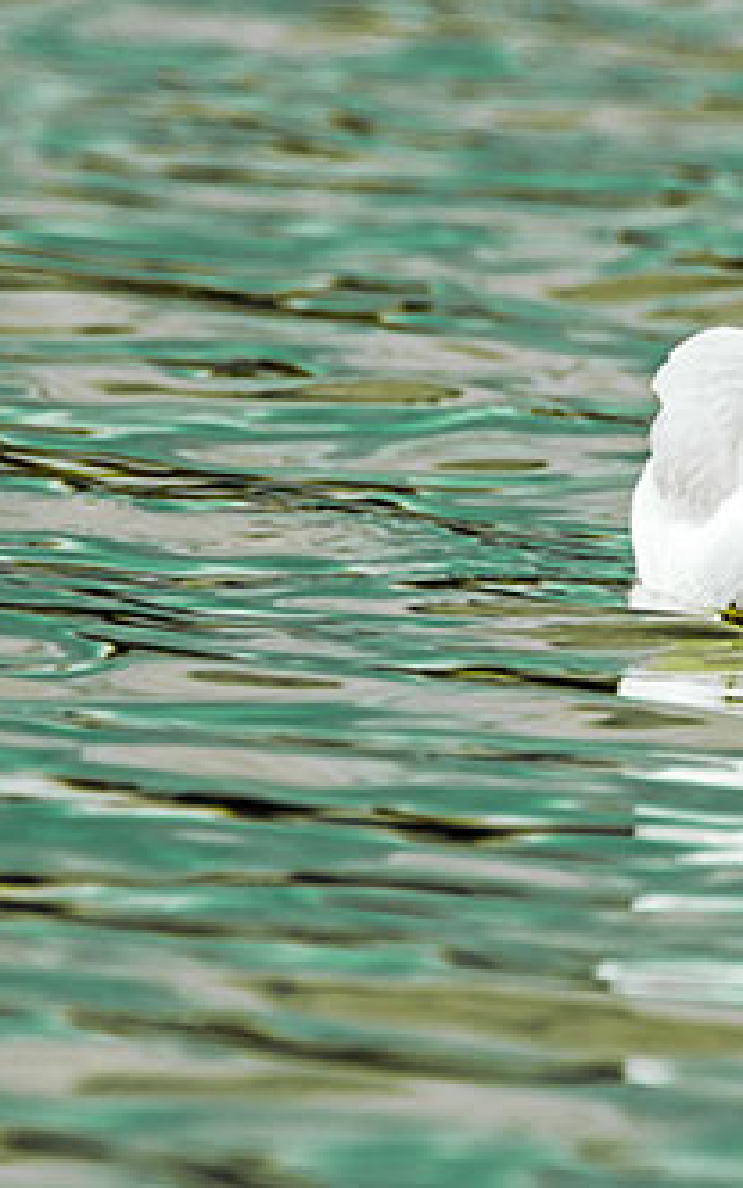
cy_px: 594
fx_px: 42391
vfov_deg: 1.6
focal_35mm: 1309
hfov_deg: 1.0
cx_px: 567
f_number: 12
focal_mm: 850
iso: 1000
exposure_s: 1/2000
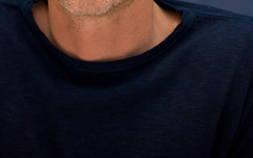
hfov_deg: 8.7
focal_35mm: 240
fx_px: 1654
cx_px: 126
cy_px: -31
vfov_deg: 5.4
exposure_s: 1/60
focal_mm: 155
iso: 2000
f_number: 5.6
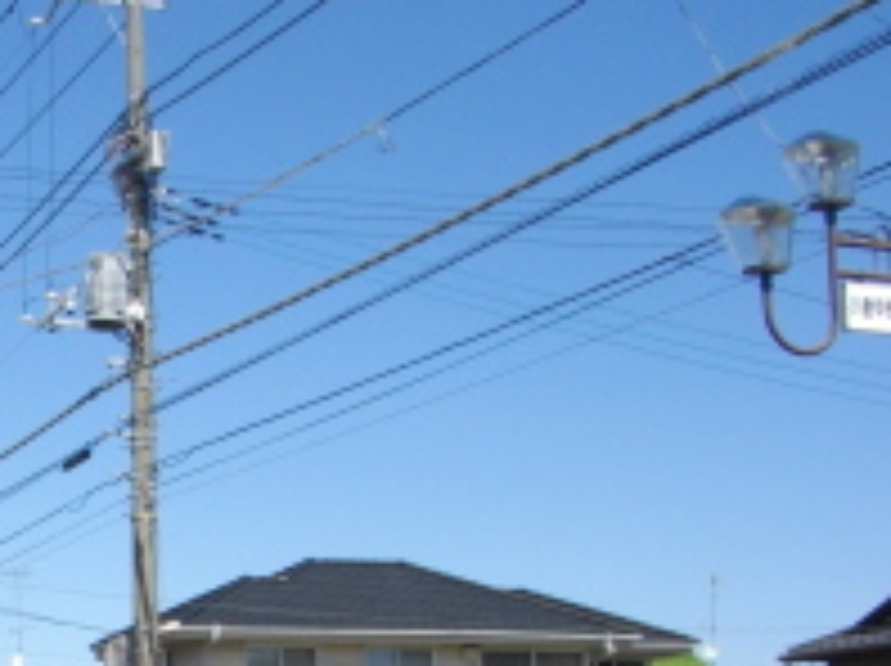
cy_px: 740
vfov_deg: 17.5
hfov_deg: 22.9
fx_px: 2082
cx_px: -63
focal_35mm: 81
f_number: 5.5
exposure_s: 1/400
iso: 100
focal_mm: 5.7
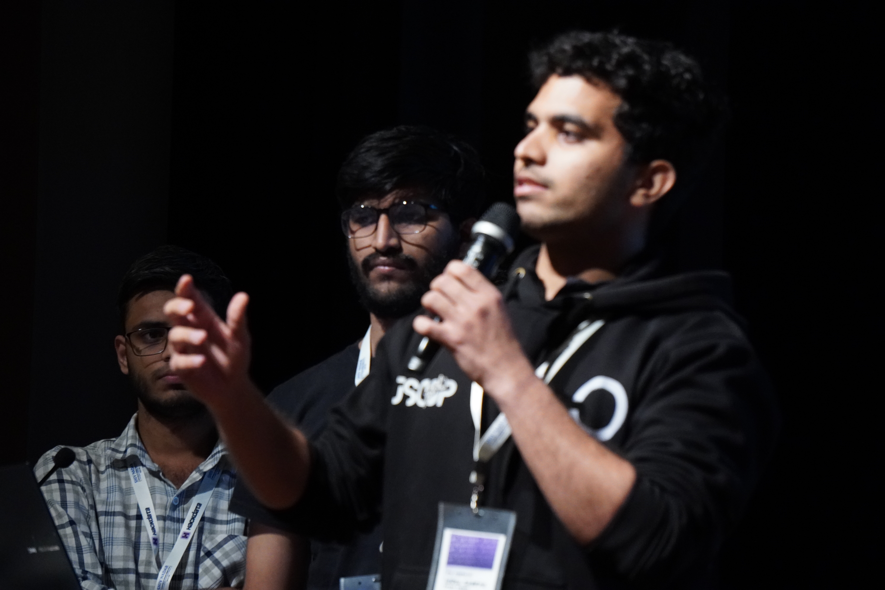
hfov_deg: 8.8
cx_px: 442
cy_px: 295
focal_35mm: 234
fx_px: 5752
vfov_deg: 5.9
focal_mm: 156
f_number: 5.6
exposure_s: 1/125
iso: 4000
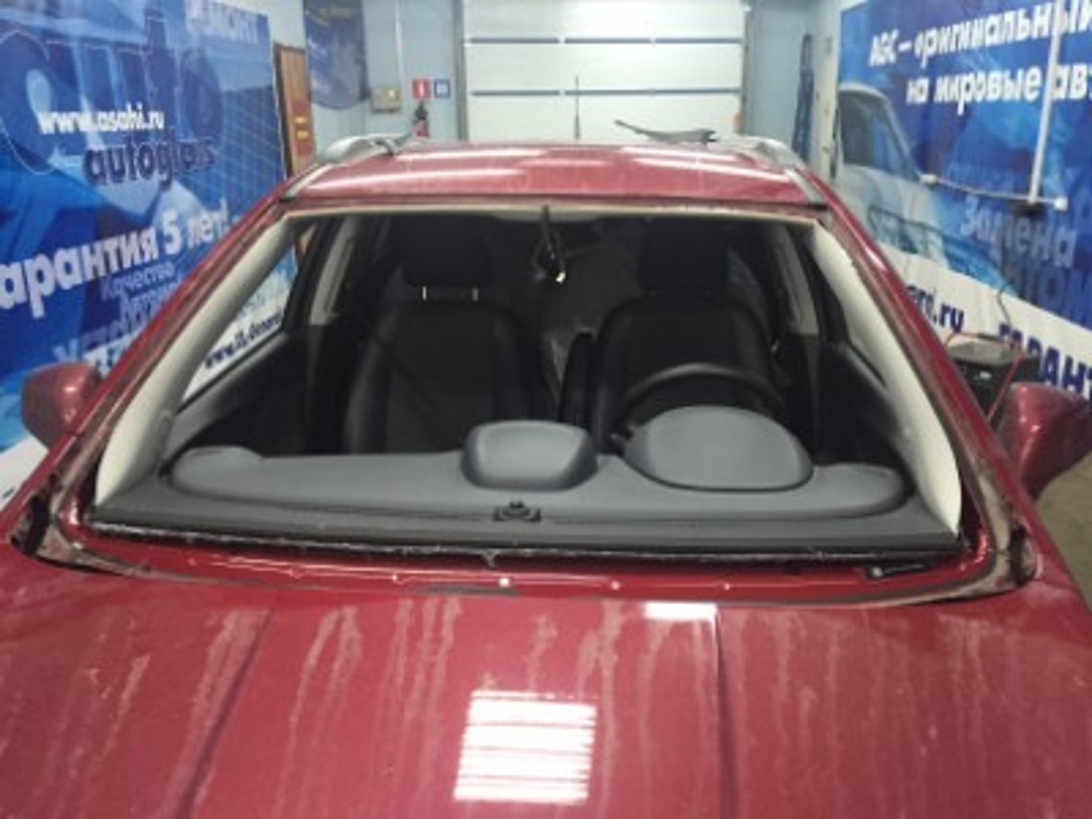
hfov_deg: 61.7
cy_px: 410
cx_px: 546
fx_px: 915
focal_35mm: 29
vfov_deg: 48.2
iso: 250
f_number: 2.2
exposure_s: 1/33
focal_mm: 4.15
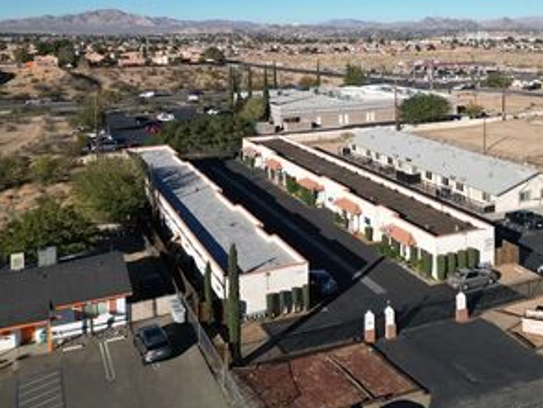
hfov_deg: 44.9
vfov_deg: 34.1
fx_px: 643
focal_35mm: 41
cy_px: 83
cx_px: 371
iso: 100
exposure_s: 1/200
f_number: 1.7
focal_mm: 6.72
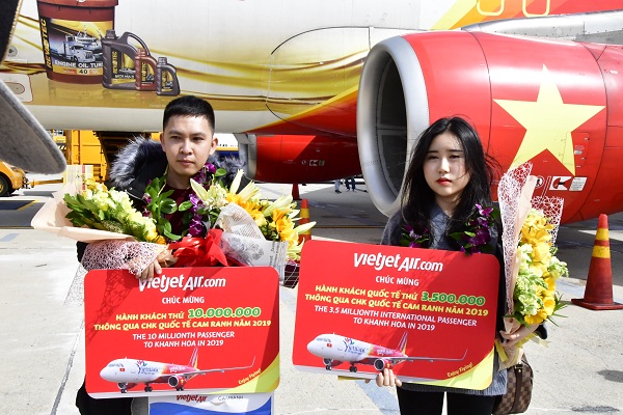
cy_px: 208
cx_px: 312
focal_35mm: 42
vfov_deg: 31.9
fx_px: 727
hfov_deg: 46.4
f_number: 22
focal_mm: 28
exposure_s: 1/1000
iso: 4500
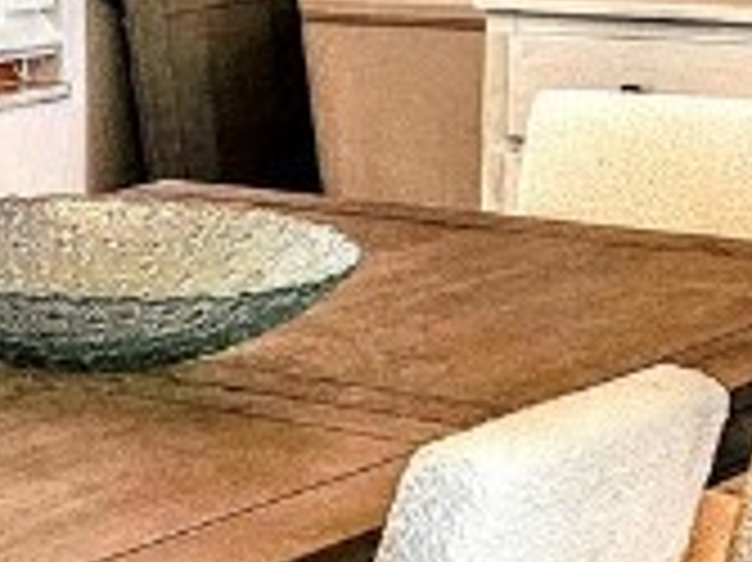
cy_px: 229
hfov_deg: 12.8
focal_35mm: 141
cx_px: -558
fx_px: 3061
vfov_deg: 10.5
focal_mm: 6.3
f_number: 1.7
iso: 640
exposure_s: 1/120
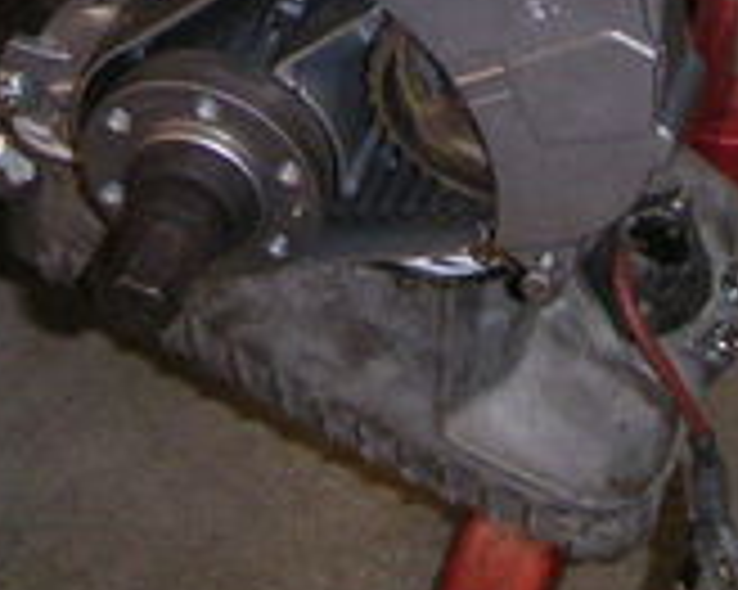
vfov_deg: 10.2
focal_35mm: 145
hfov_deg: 13.3
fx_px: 3165
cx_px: 504
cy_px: -396
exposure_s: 1/45
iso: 160
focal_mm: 6
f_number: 2.8
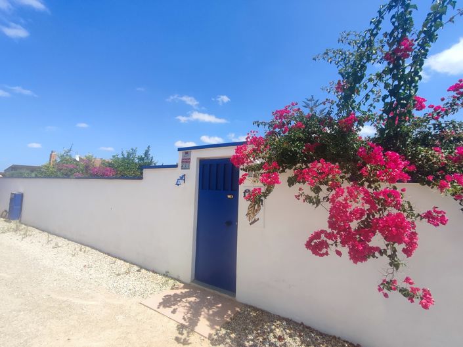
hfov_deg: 94.5
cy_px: 174
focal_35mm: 16
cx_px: 232
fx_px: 214
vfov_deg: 78.1
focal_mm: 1.65
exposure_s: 1/1156
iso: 50
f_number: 2.2
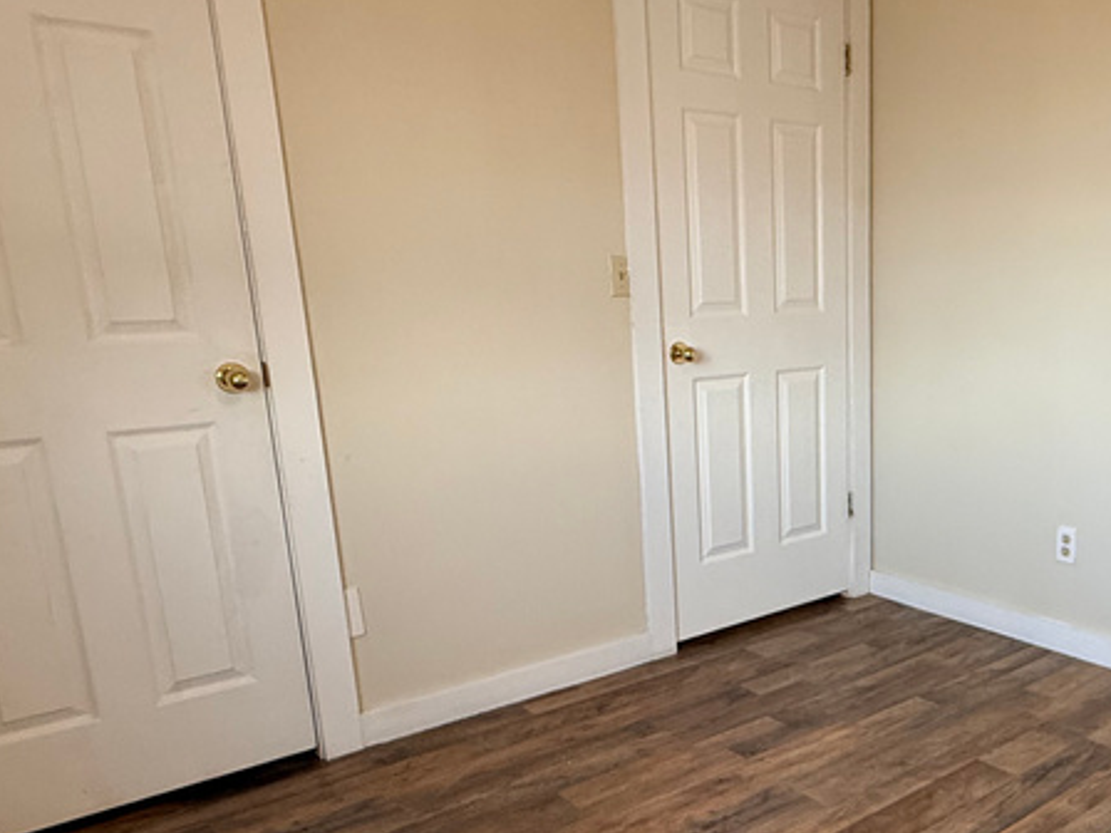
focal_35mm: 32
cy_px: 523
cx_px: 878
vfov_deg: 43.8
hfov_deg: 53.3
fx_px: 1027
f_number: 2.2
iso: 200
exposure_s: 1/60
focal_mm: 2.22
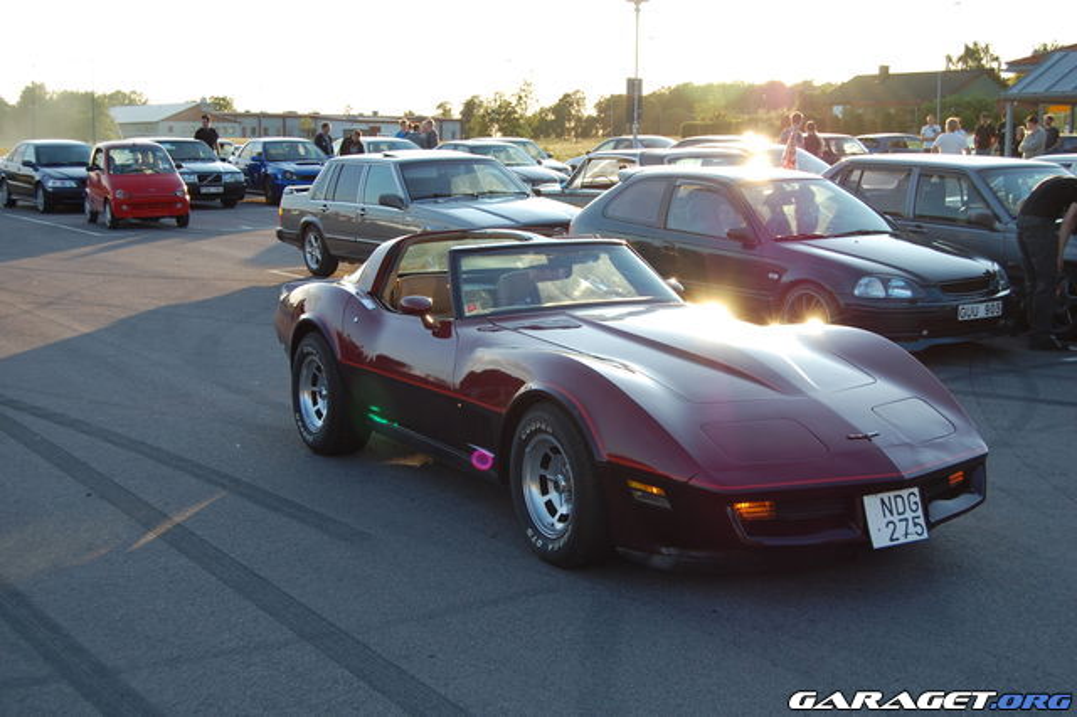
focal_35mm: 48
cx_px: 538
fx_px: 1435
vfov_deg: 28.0
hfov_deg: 41.1
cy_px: 358
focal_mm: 32
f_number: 6.3
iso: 200
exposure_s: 1/160
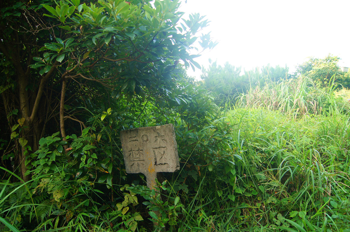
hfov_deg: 67.4
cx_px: 175
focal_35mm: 27
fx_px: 262
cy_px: 116
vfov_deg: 47.8
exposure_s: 1/60
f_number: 4
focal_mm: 18
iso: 160
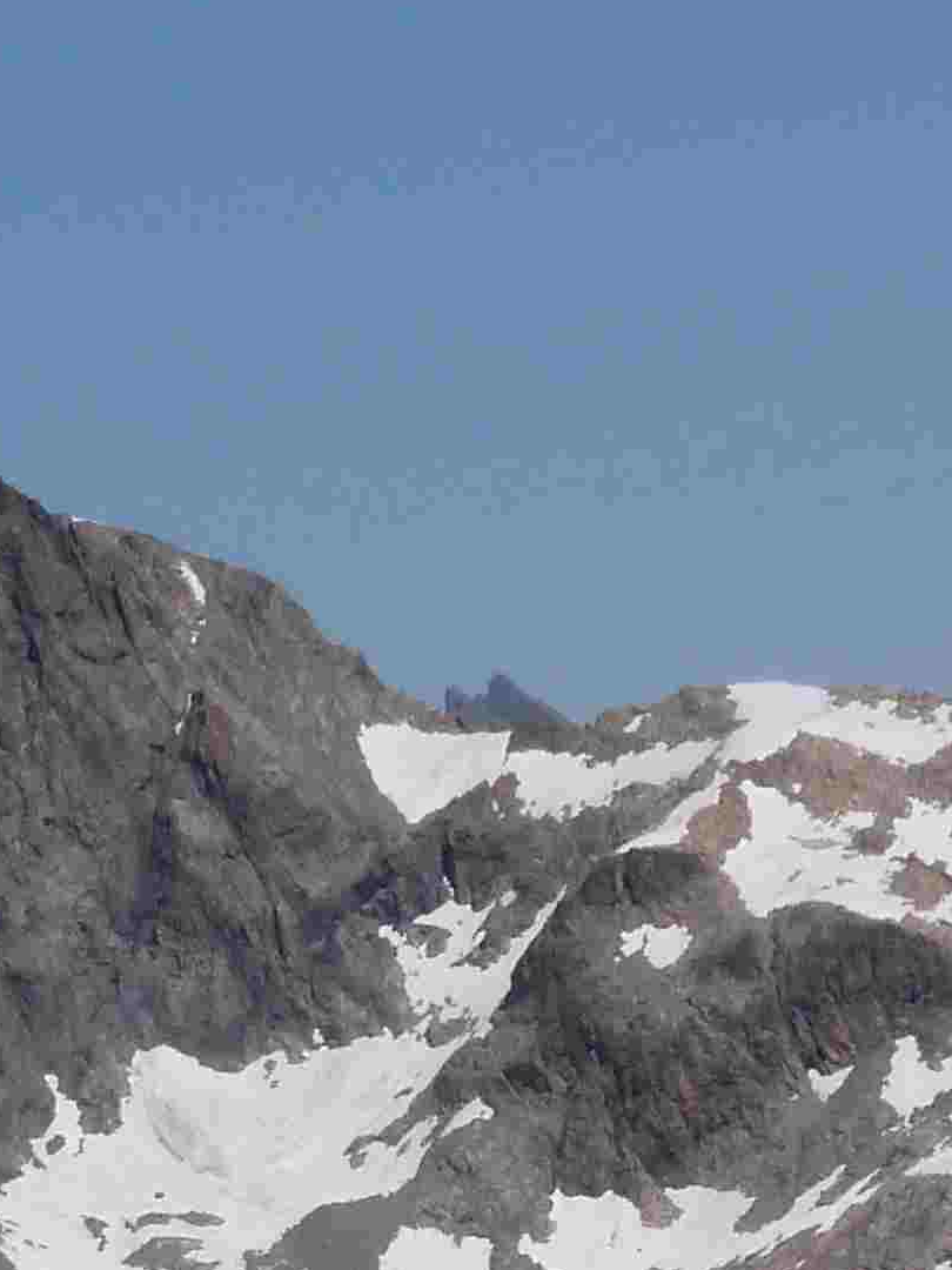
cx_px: 552
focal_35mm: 416
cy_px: 2321
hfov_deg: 3.6
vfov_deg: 4.7
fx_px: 15254
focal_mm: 18.7
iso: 100
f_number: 5.6
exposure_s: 1/1000
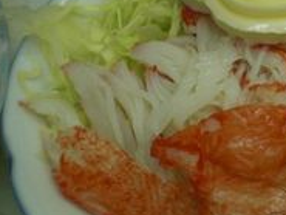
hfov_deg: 26.5
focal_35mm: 71
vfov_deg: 20.7
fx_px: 587
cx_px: 254
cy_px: 128
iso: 400
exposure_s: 1/125
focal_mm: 6.3
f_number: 3.1
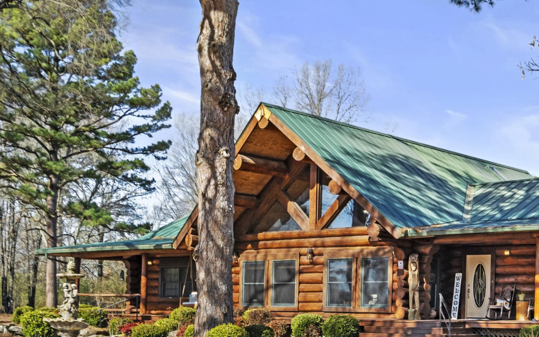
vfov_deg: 20.7
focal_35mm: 62
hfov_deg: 32.3
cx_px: 414
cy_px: 270
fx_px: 911
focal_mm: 24
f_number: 8
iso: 400
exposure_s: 1/125
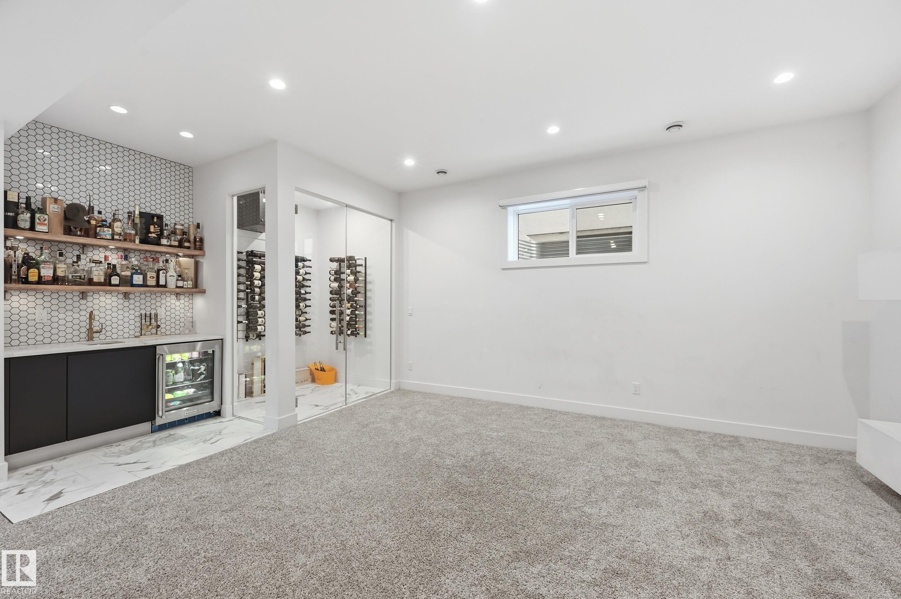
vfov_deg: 81.1
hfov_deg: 104.3
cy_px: 300
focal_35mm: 14
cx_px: 450
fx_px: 350
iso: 100
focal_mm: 14
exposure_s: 1/13
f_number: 8
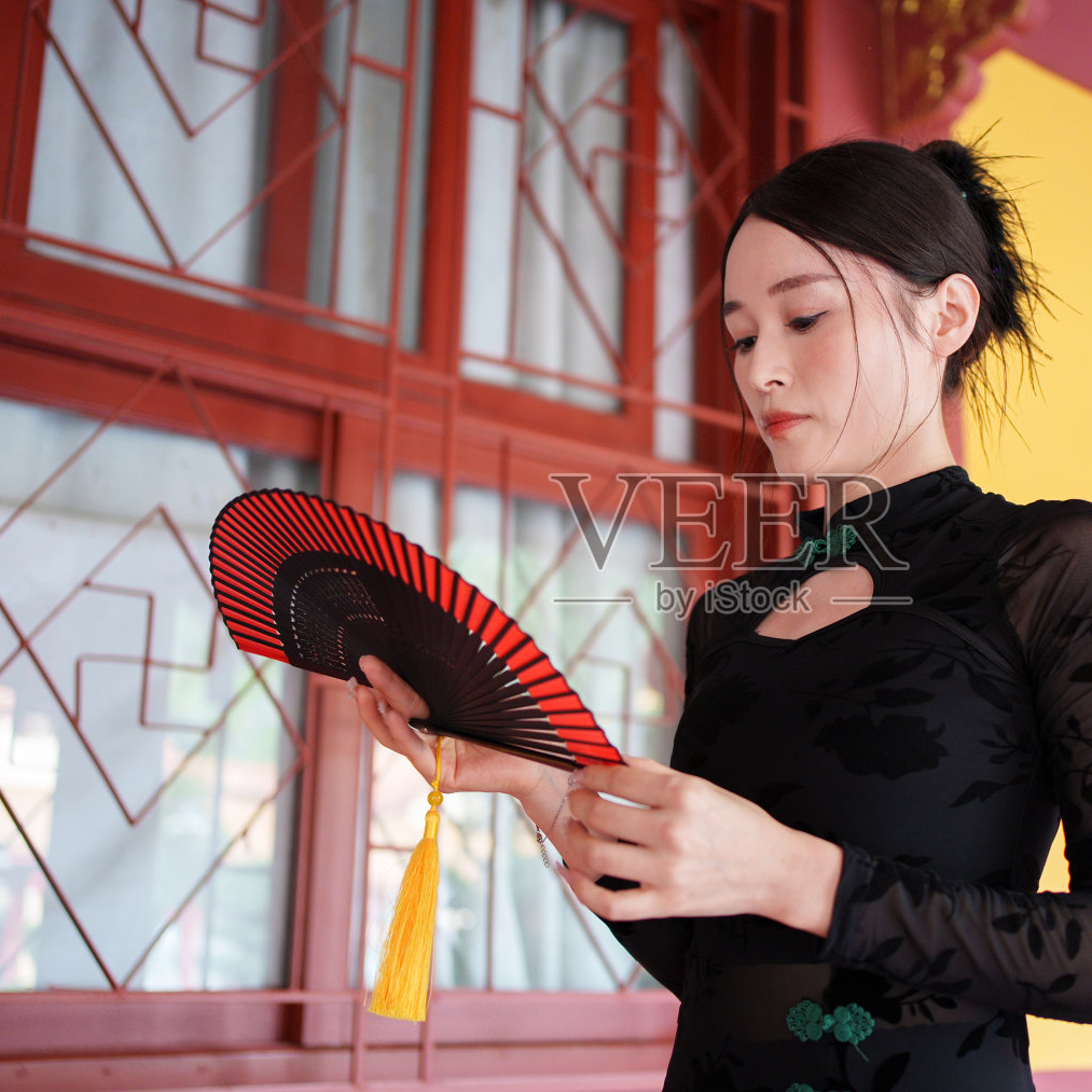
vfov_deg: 36.1
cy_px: 548
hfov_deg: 35.7
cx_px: 731
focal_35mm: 47
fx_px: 1677
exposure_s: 1/160
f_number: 2.2
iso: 640
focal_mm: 35
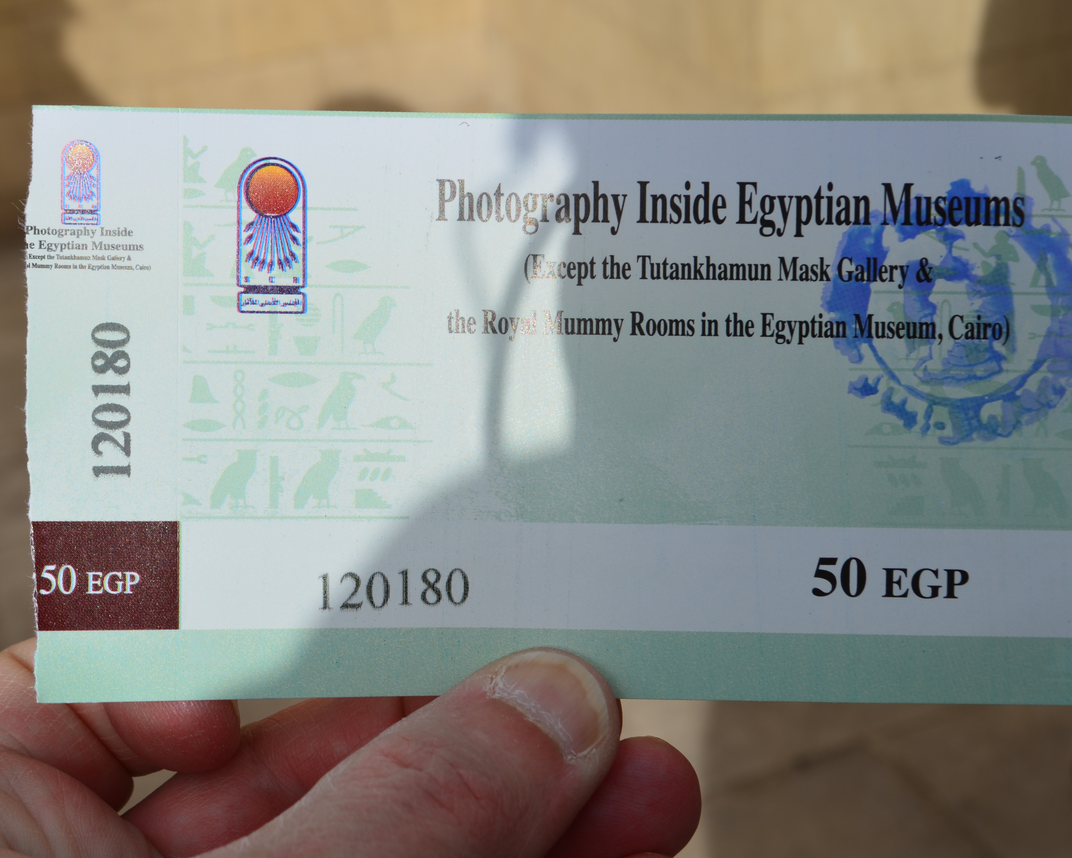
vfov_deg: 25.6
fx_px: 1890
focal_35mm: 60
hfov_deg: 31.7
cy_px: 428
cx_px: 540
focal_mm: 35
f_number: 11
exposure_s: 1/160
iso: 100
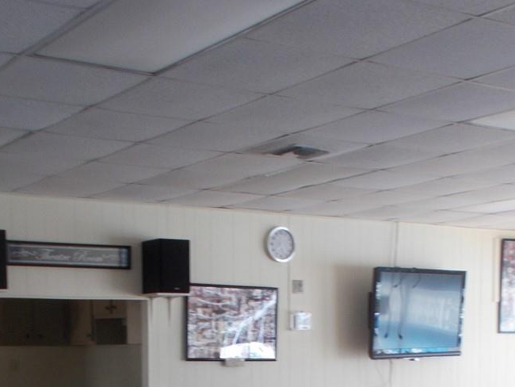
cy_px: 463
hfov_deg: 30.2
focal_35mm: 64
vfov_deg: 21.3
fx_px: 953
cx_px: 198
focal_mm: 4.6
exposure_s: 1/50
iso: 80
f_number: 3.2
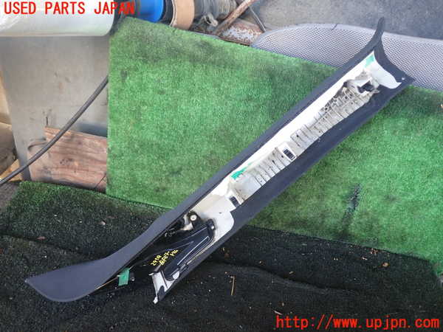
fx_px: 384
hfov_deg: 60.0
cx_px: 222
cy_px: 166
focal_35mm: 30
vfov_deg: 46.8
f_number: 2.3
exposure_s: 1/40
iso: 200
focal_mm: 5.4
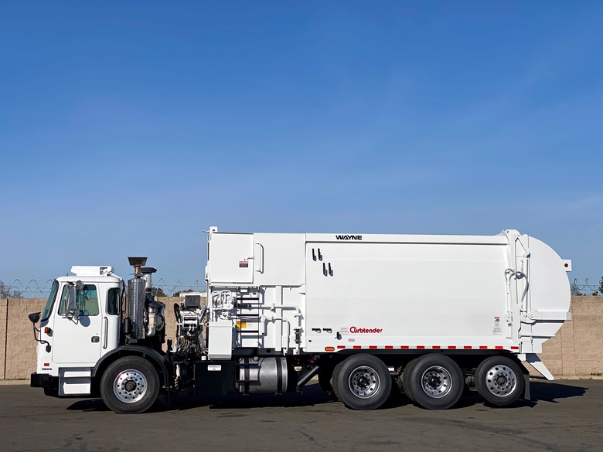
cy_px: 226
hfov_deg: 36.8
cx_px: 302
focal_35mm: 52
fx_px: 906
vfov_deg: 28.0
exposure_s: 1/5319
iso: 25
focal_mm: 6
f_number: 2
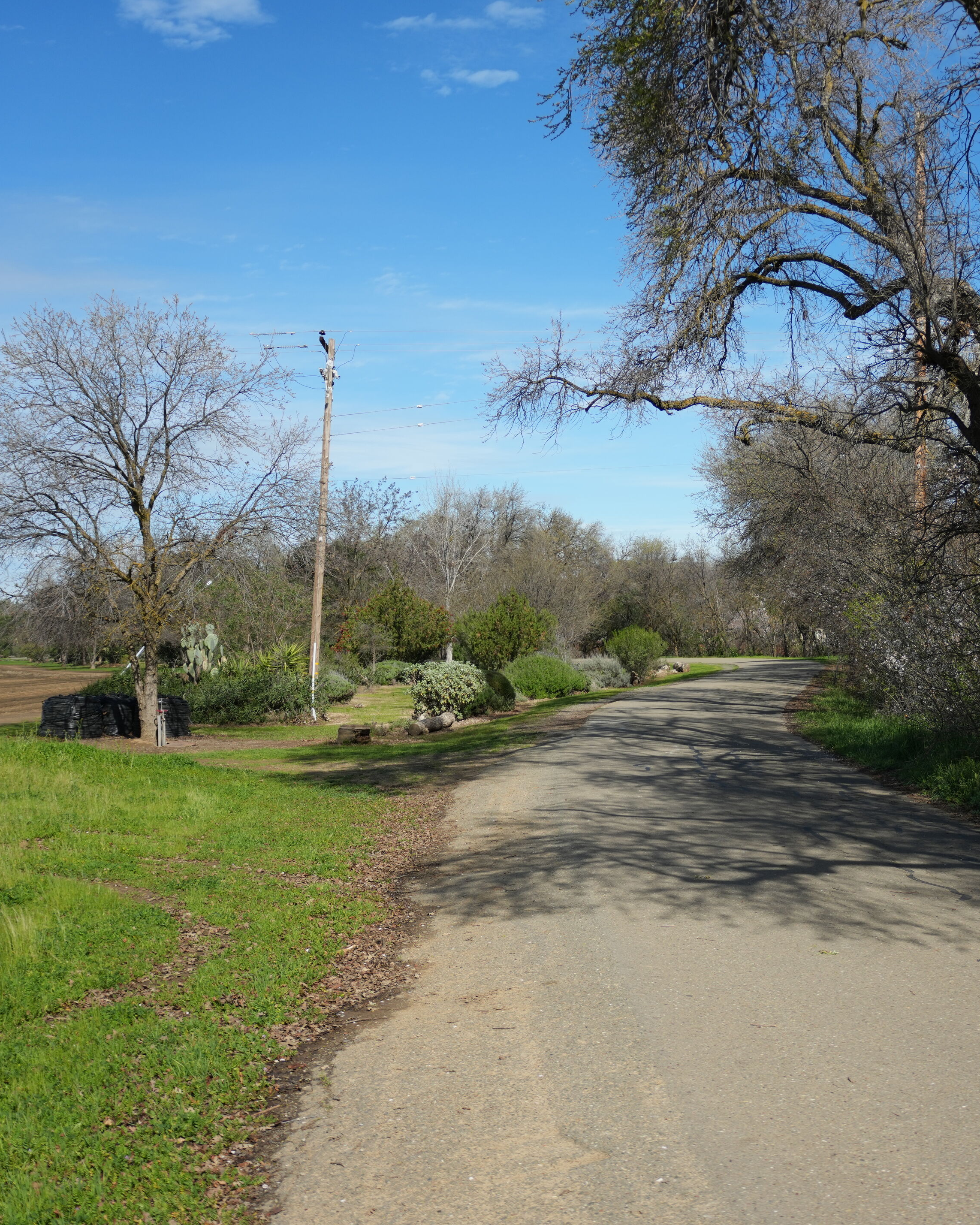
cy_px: 610
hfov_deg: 33.6
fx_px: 1595
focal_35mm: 44
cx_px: 711
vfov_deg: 42.0
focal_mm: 31
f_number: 4
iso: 200
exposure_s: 1/2000
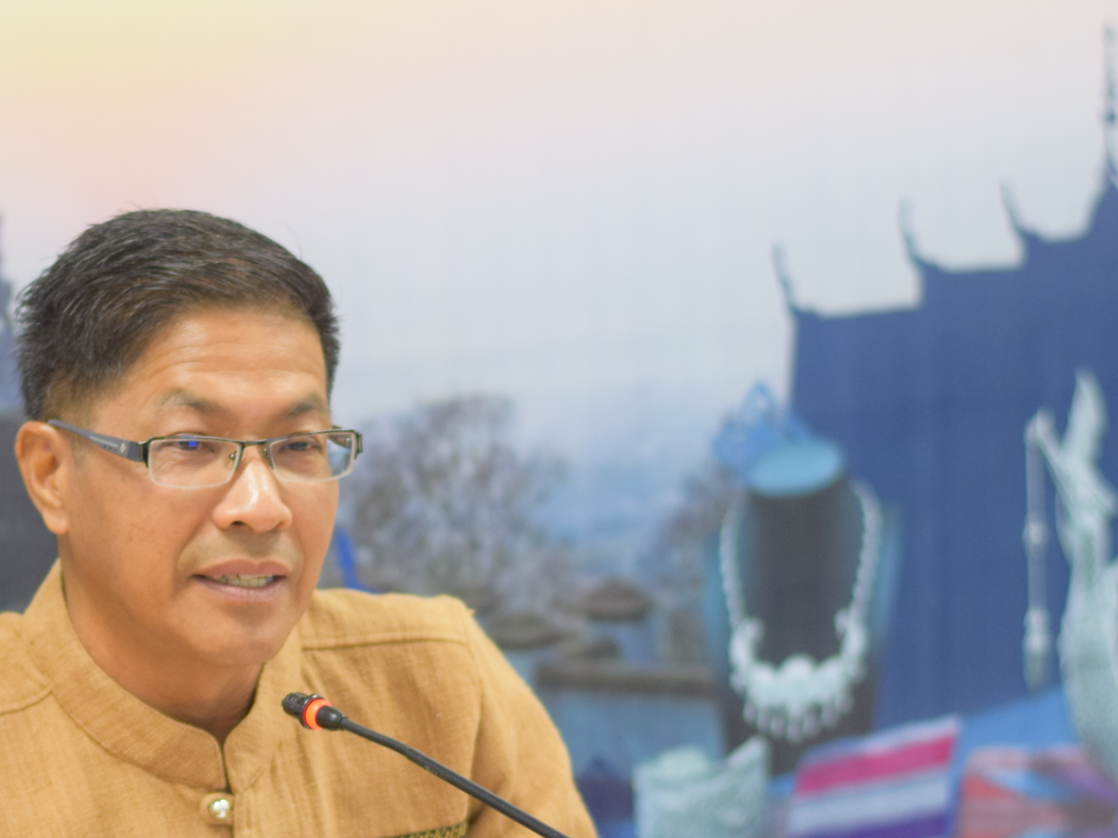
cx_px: 266
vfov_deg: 10.2
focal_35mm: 145
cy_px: 666
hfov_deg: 13.6
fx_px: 4682
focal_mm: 50
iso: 800
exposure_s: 1/100
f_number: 2.5
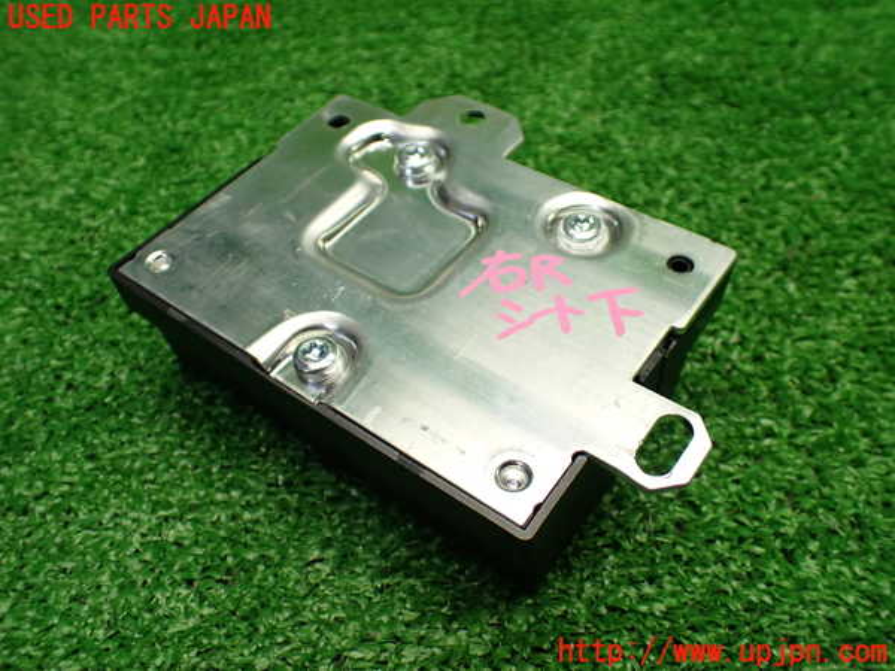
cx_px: 448
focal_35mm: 30
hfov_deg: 60.0
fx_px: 776
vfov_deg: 46.8
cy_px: 336
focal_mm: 5.4
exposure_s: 1/125
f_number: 2.3
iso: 320
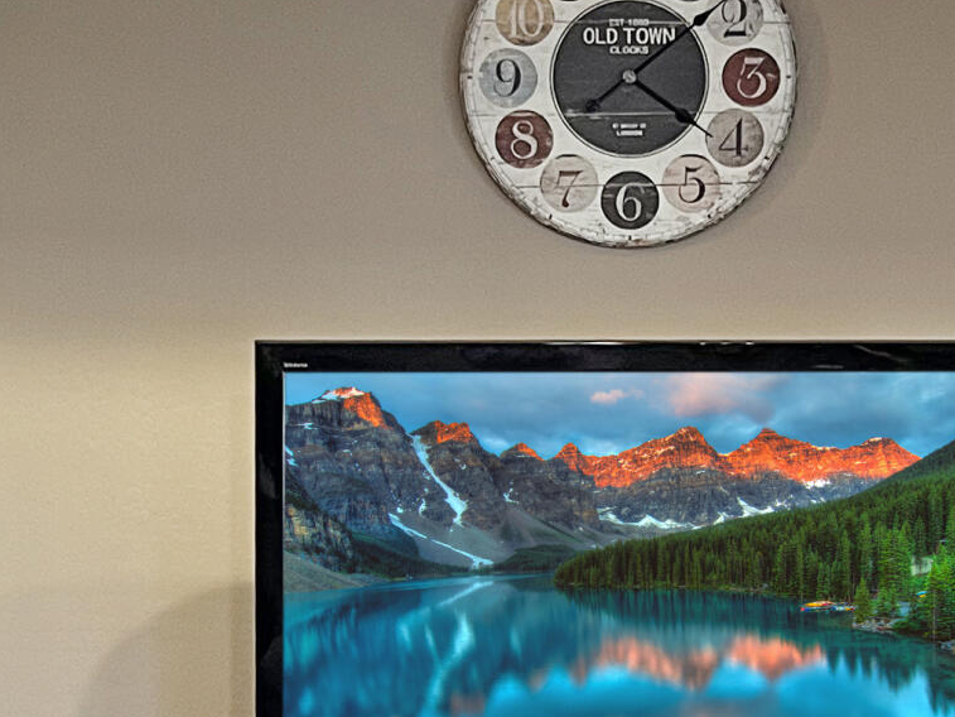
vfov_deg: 14.3
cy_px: 548
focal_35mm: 103
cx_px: 660
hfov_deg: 19.0
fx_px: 2842
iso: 160
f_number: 1.5
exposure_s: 1/60
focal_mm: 5.7
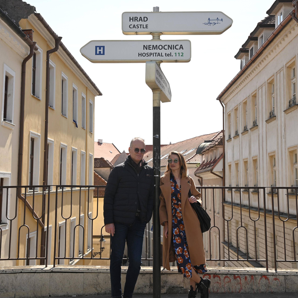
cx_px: 149
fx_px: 526
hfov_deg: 31.6
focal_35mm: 54
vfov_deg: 31.6
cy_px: 123
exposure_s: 1/200
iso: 100
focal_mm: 42
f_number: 7.1
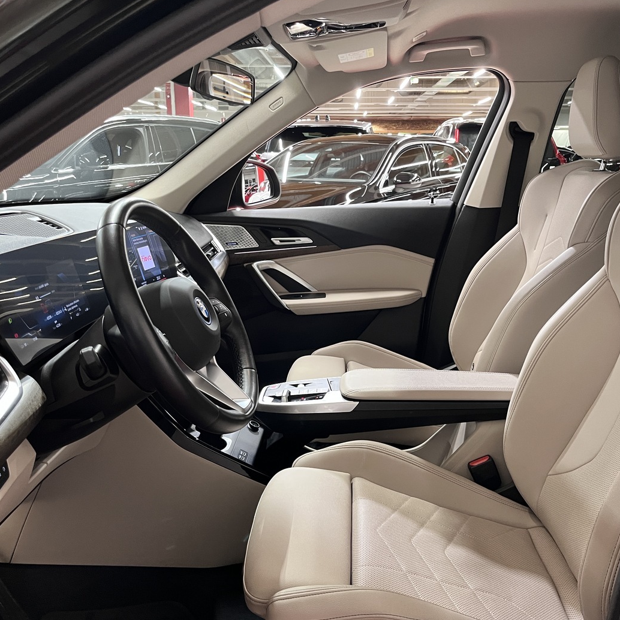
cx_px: 325
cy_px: 320
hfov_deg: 51.1
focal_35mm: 32
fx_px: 648
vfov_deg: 51.1
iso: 320
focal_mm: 5.1
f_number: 1.6
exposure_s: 1/50
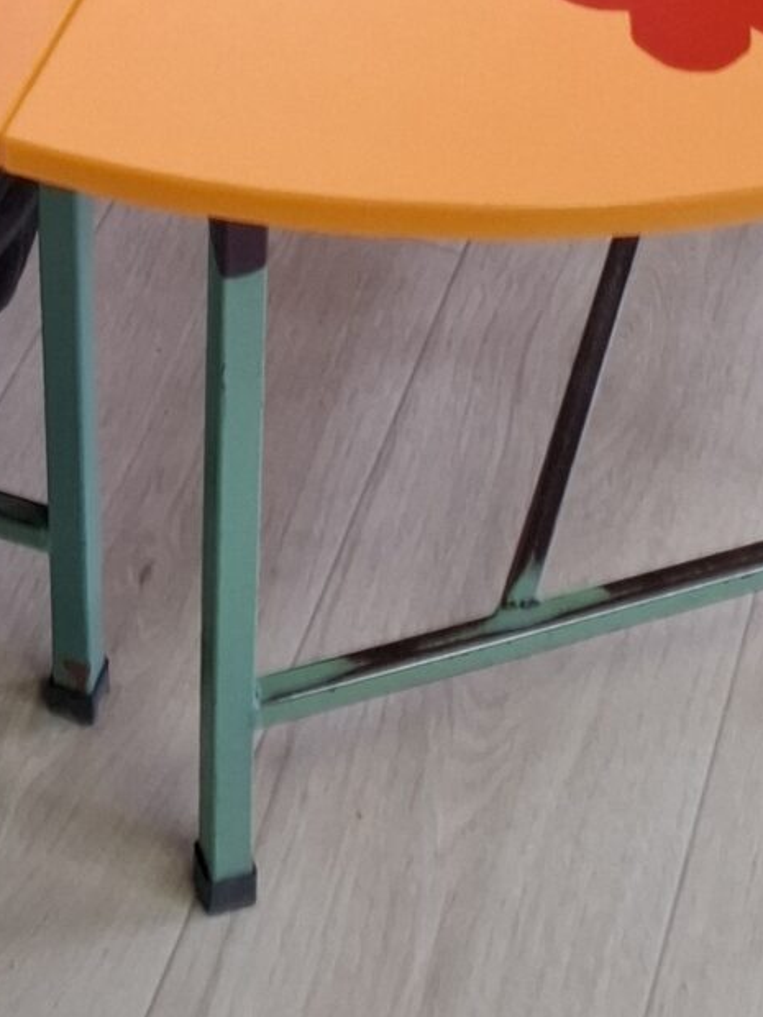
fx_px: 2792
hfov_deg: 15.4
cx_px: 138
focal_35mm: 95
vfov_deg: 16.3
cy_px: -976
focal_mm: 5.54
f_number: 1.8
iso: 250
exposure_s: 1/50
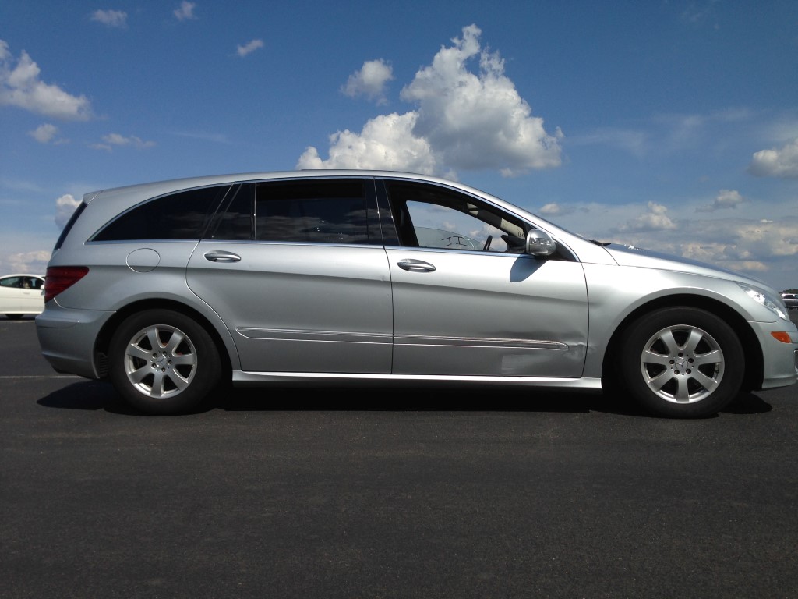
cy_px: 300
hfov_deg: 55.4
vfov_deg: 42.9
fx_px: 761
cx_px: 399
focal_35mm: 33
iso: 50
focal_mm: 4.12
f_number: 2.4
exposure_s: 1/2857
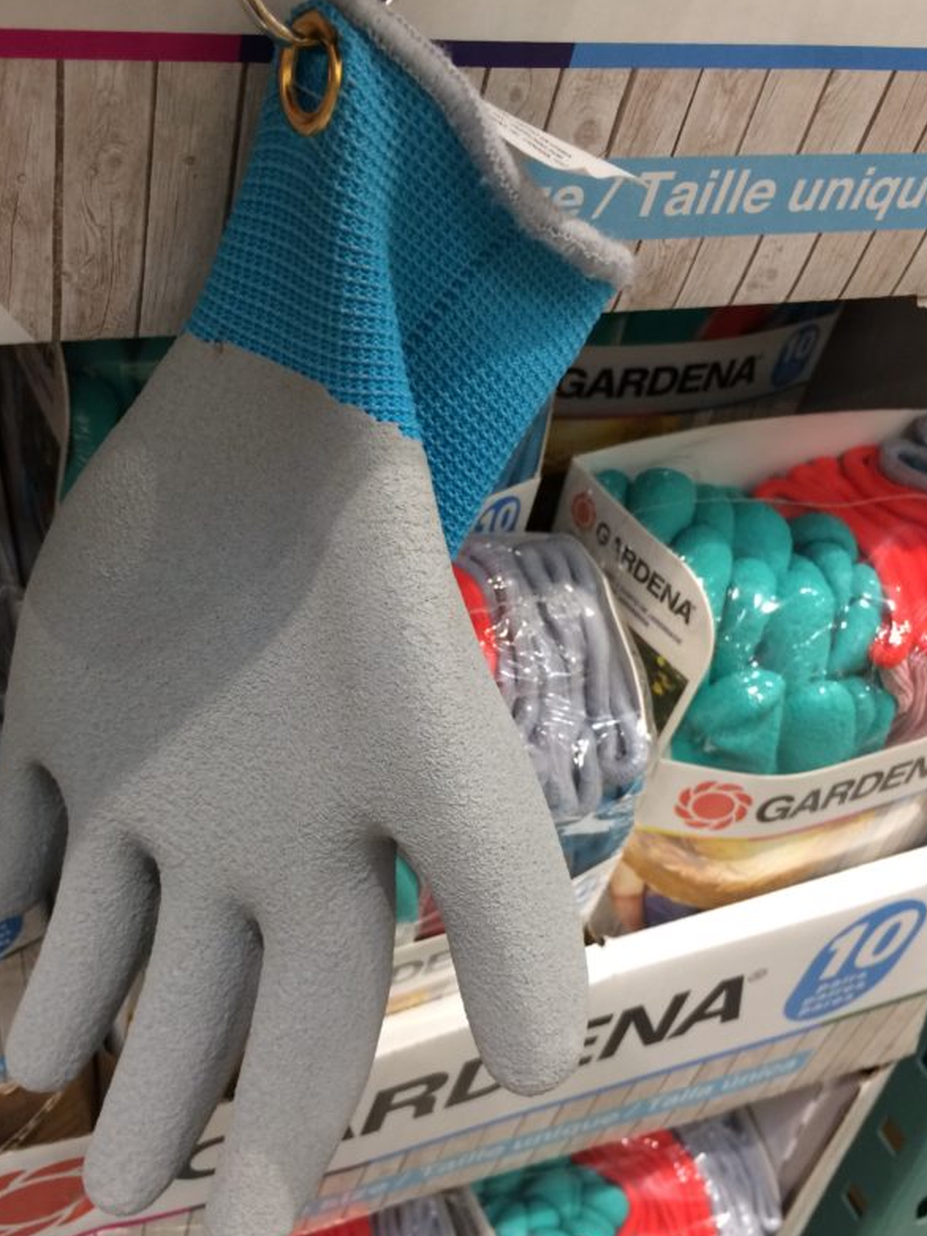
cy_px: 695
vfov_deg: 48.9
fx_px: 1356
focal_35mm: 38
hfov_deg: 37.6
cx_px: 369
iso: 100
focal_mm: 4.15
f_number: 2.2
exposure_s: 1/30
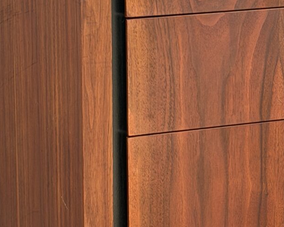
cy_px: 190
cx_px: 308
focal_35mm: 195
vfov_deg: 7.9
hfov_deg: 9.8
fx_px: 1639
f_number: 1.78
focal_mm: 6.76
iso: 50
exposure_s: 1/163
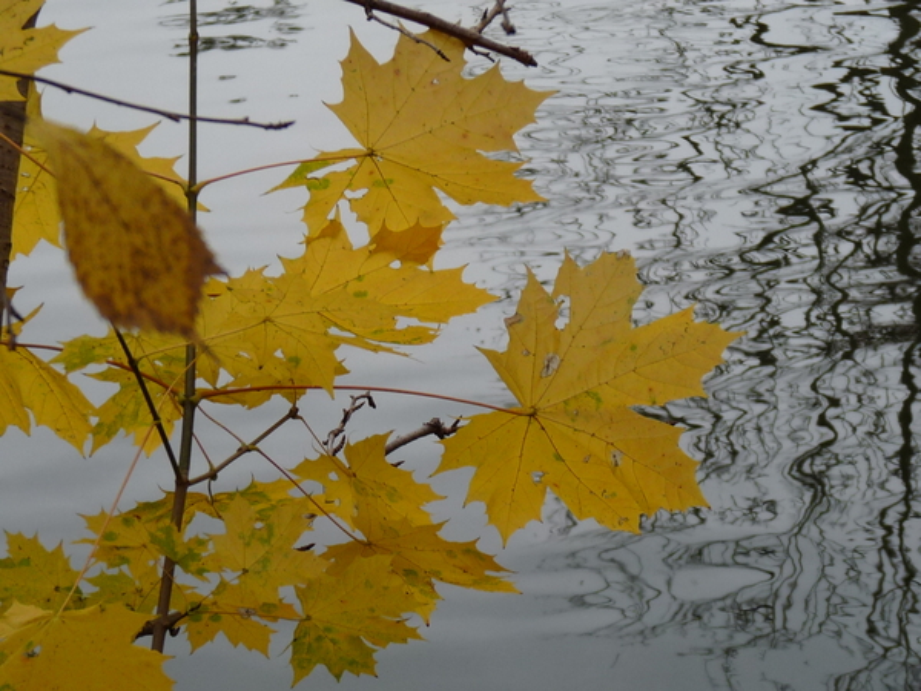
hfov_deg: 11.4
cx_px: 460
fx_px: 4603
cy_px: 346
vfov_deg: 8.6
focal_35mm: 173
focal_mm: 17.4
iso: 100
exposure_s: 1/100
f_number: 3.6
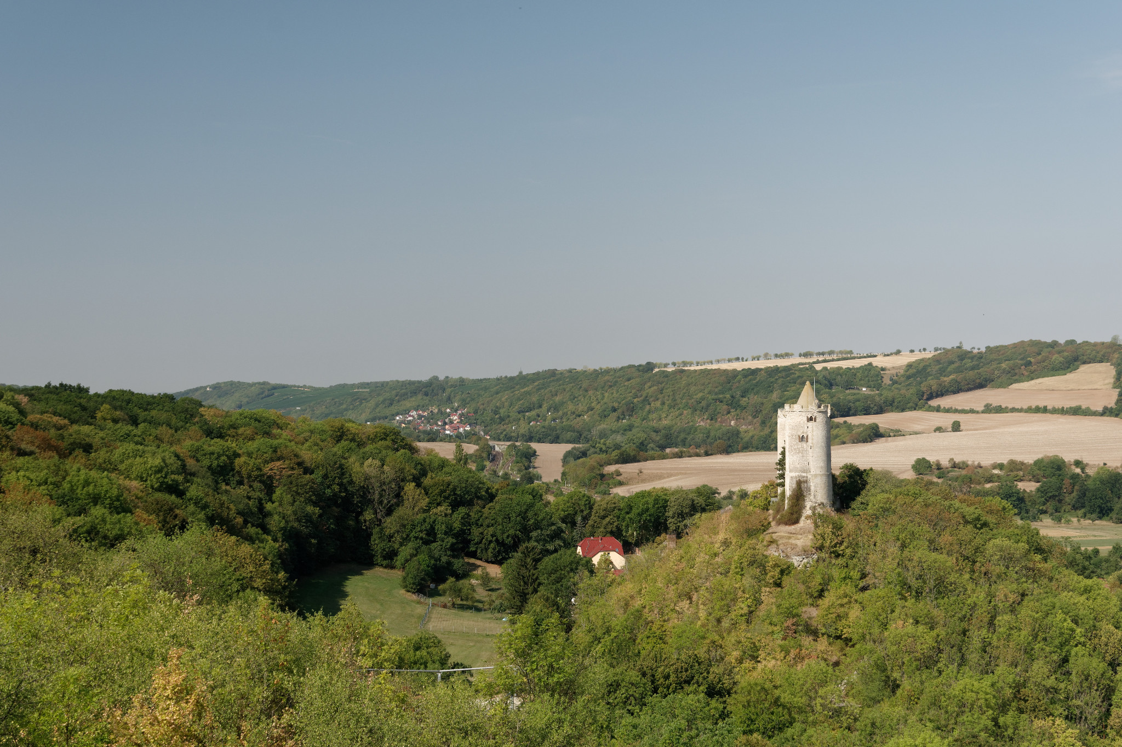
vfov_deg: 25.1
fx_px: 1683
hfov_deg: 36.9
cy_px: 374
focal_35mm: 54
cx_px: 561
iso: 100
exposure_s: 1/160
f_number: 7.1
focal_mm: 36
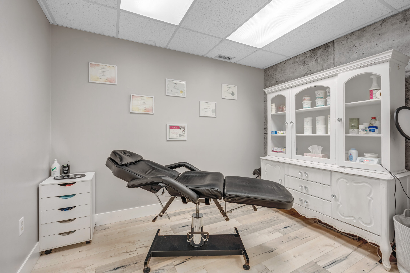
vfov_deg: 73.7
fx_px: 182
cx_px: 205
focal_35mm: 16
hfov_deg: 96.7
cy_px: 136
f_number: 6.3
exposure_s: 1/10
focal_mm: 16
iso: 400
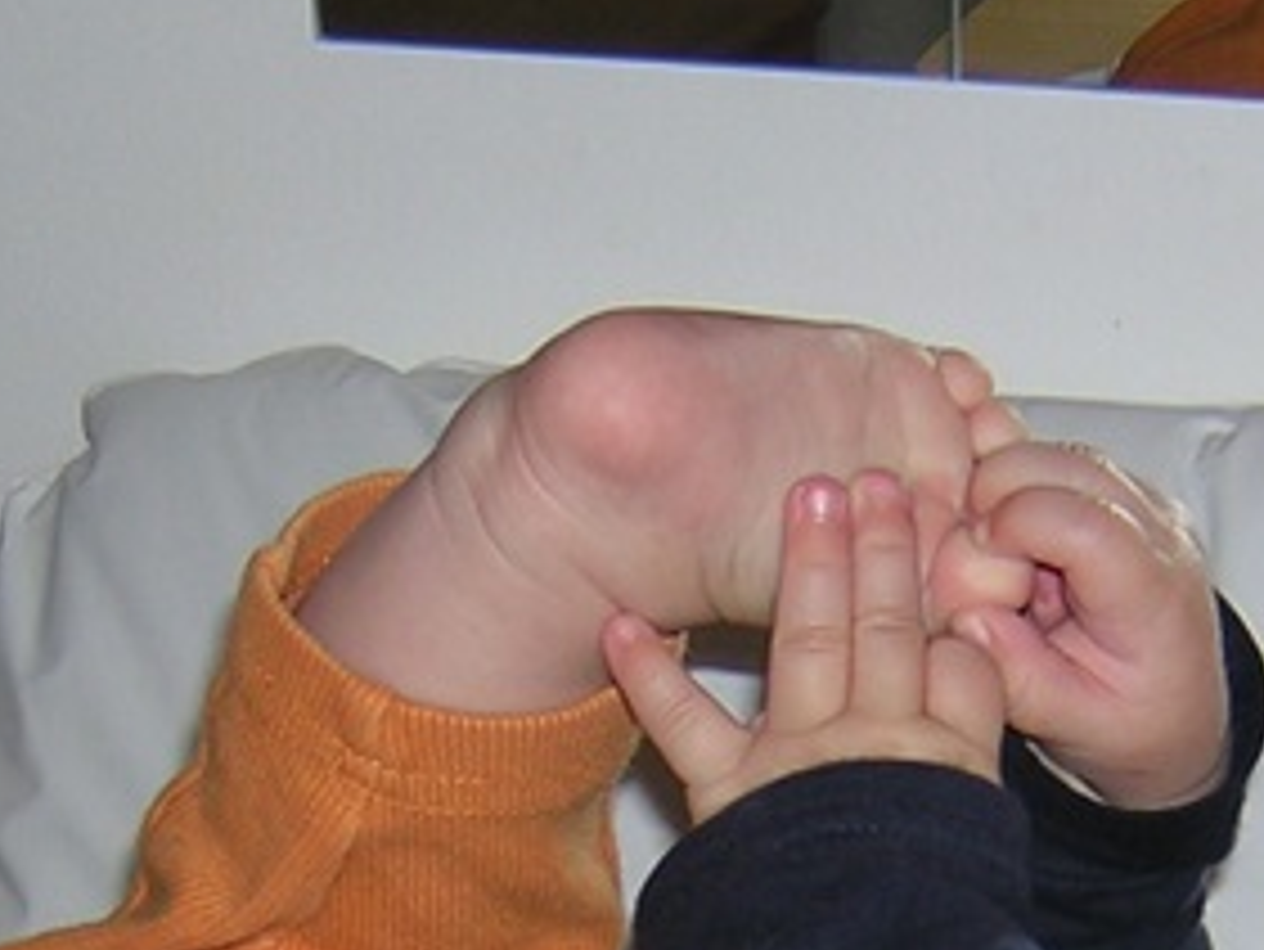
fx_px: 5297
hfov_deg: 13.6
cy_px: 1162
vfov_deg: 10.1
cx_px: 774
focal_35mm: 145
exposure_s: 1/60.1
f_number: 3.1
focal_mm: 6.6
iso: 100
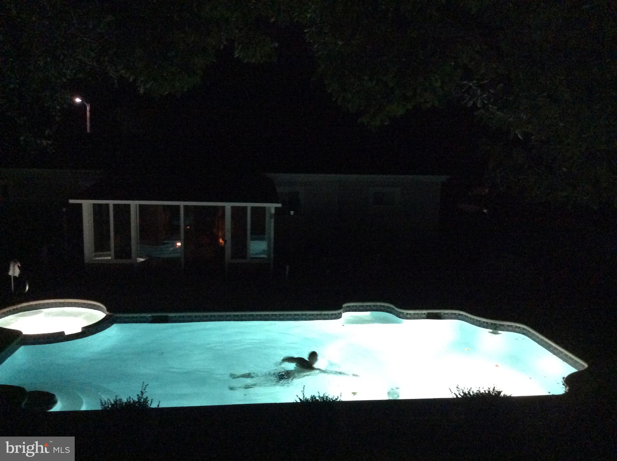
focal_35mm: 32
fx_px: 569
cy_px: 230
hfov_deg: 56.9
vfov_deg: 44.0
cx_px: 308
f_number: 2.4
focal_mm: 3.3
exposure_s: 1/15
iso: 500
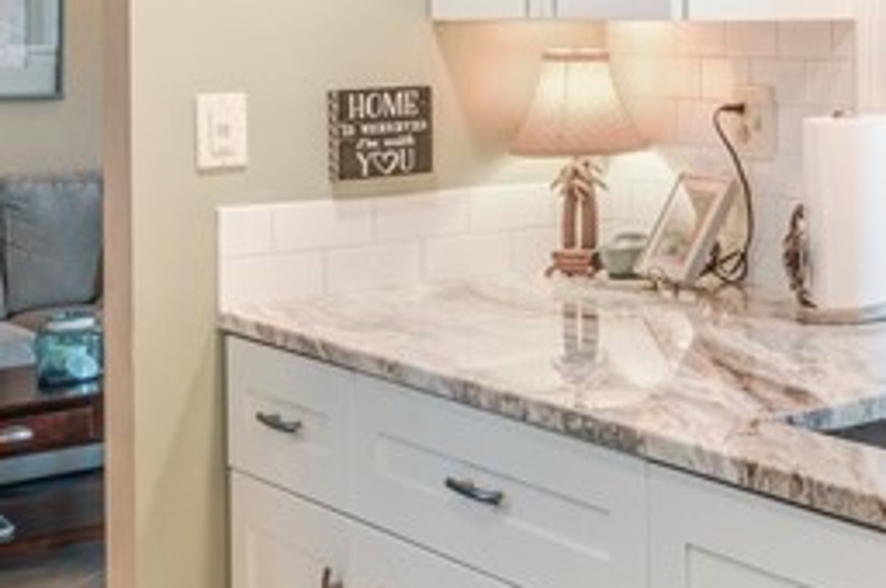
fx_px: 1671
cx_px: 1326
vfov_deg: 19.5
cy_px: 22
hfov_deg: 23.7
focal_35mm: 68
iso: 200
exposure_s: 1/6
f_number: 9
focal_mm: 16
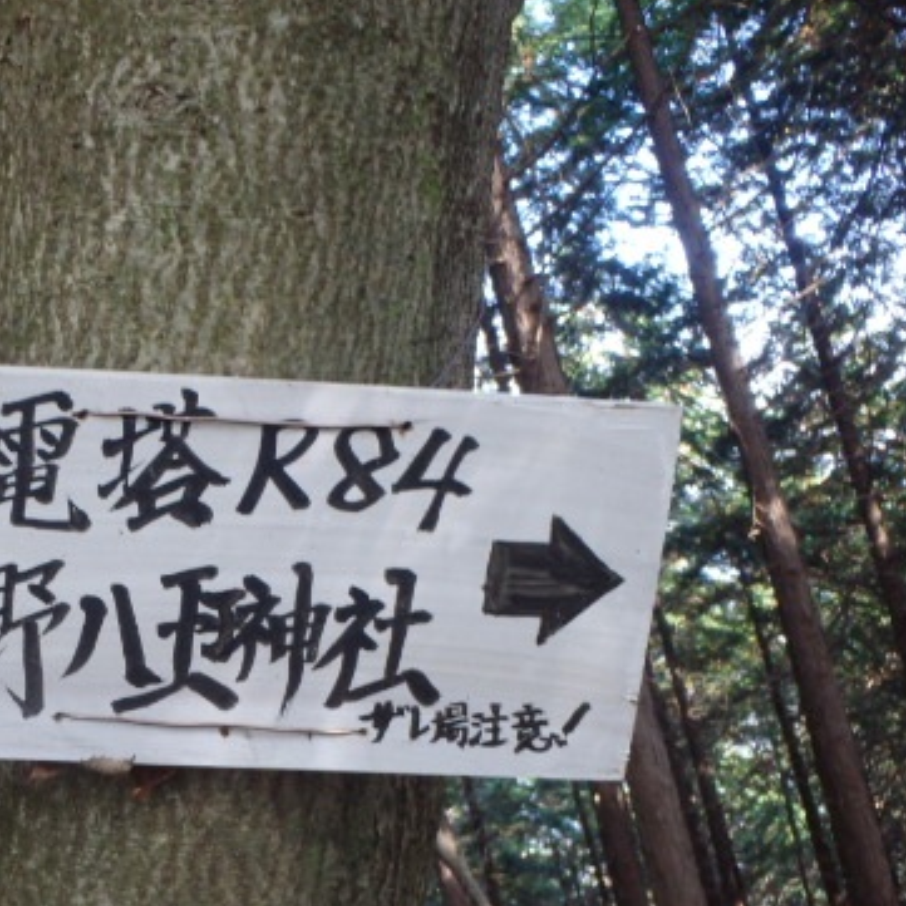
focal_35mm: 47
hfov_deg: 34.4
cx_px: 118
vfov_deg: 35.9
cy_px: 567
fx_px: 1392
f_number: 4.1
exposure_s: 1/30
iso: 200
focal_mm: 5.4
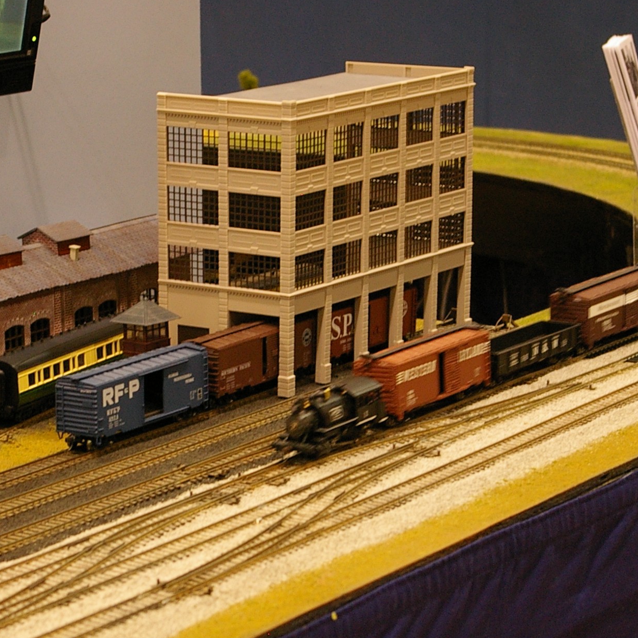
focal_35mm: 140
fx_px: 2920
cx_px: 289
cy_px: 417
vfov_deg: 12.5
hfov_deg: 12.5
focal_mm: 45
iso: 800
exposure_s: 1/10
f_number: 4.5
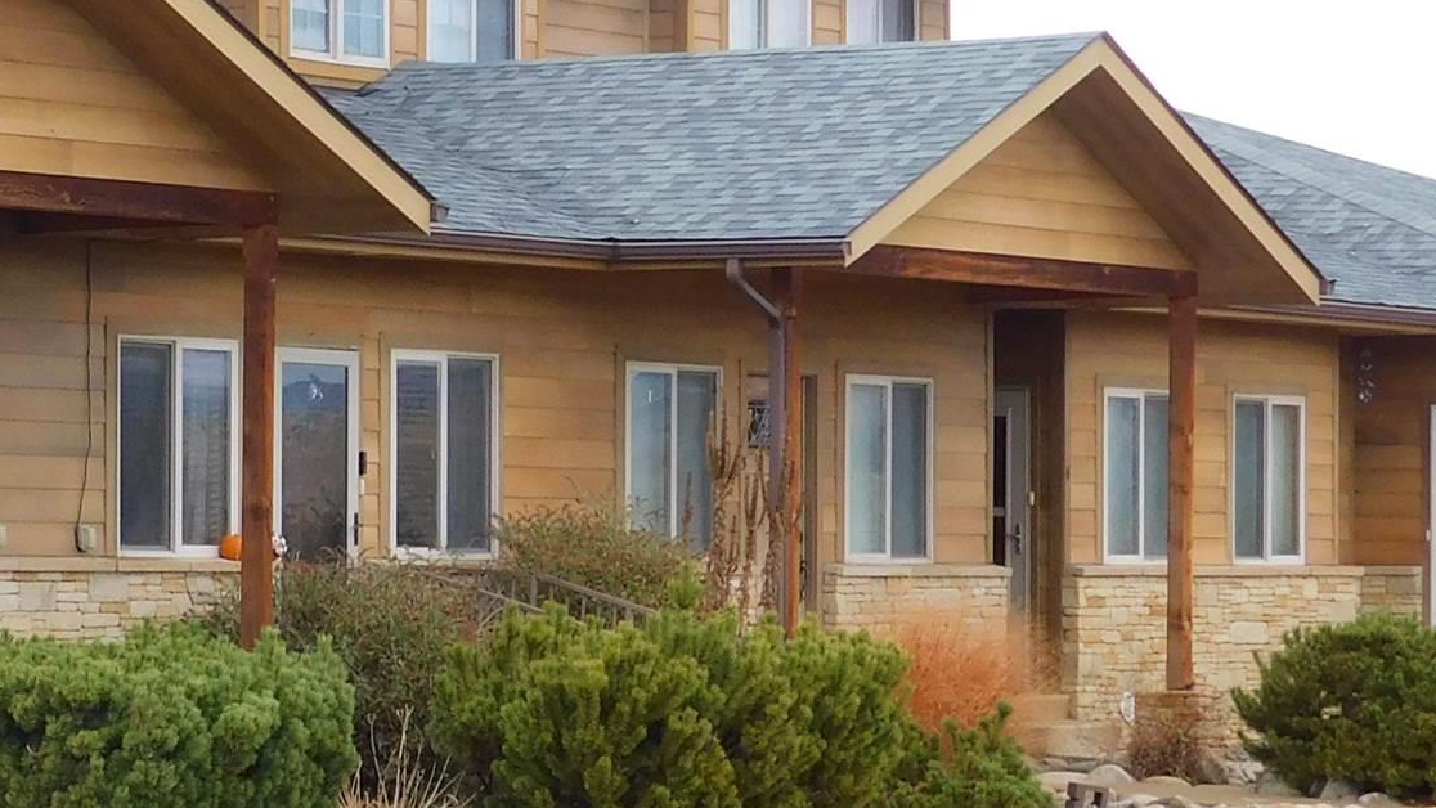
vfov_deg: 6.9
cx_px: -408
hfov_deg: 11.8
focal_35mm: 177
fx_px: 6740
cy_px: 407
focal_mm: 10.4
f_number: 4
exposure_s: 1/200
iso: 125
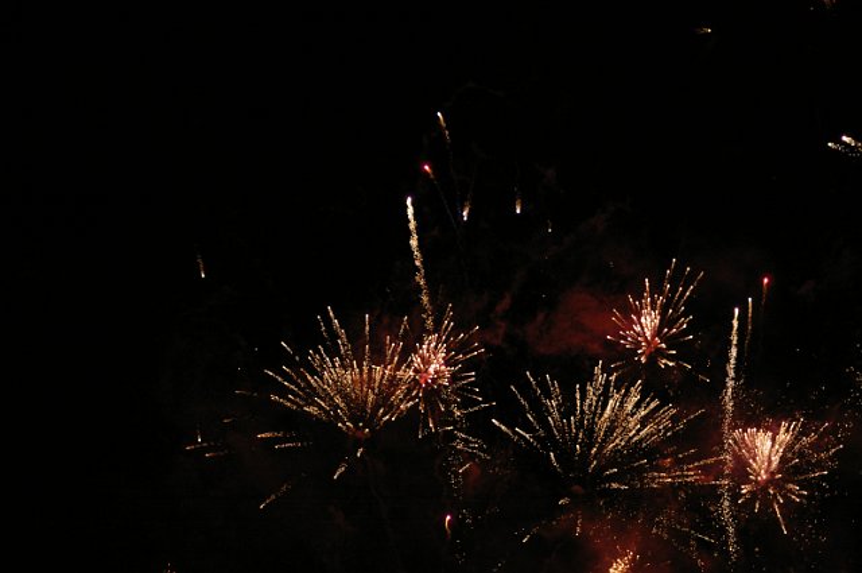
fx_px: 3766
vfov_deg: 8.7
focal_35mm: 158
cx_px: 431
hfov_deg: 13.1
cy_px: 286
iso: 800
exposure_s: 1/400
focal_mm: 105
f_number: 2.8
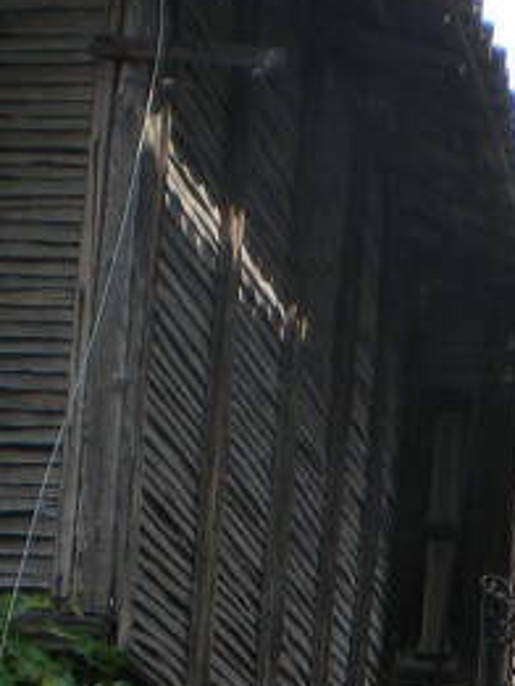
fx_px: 2458
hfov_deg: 11.7
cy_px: 1020
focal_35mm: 124
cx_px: 656
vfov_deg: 14.8
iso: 50
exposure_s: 1/200
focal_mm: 6.3
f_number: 4.6
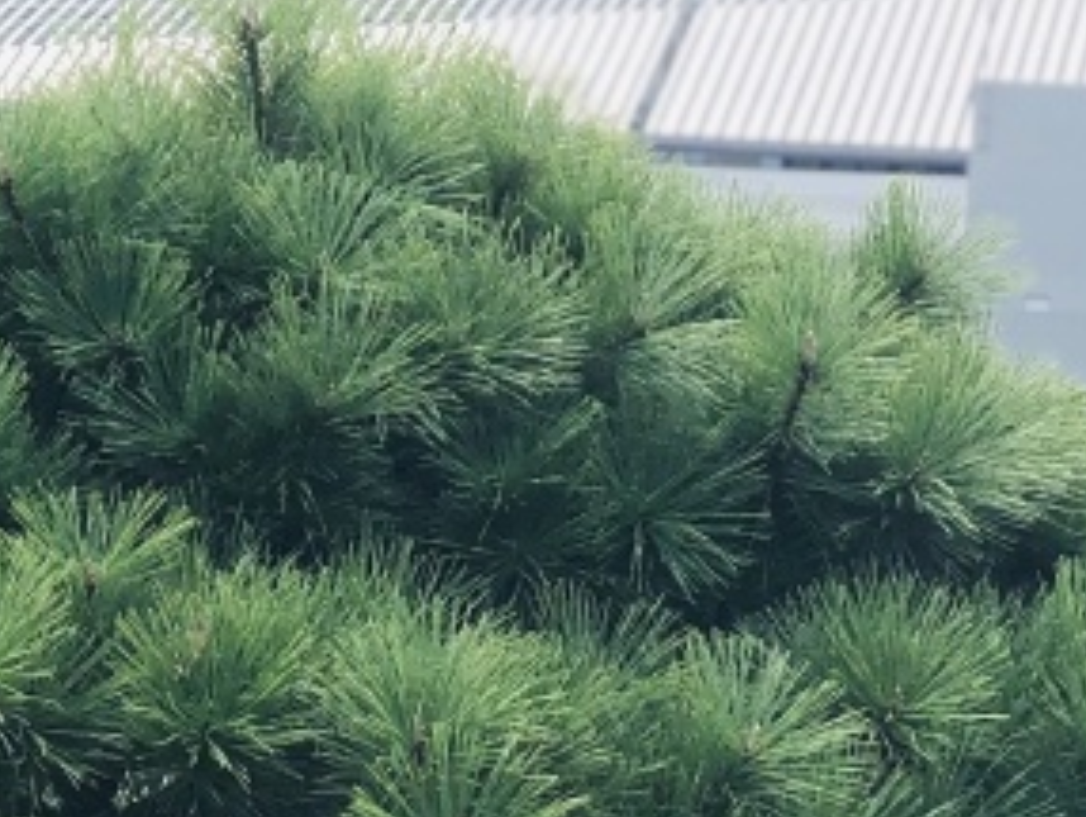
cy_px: 1699
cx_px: 748
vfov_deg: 6.6
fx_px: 6845
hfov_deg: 9.1
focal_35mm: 218
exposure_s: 1/360
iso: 16
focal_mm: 6
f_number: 2.4
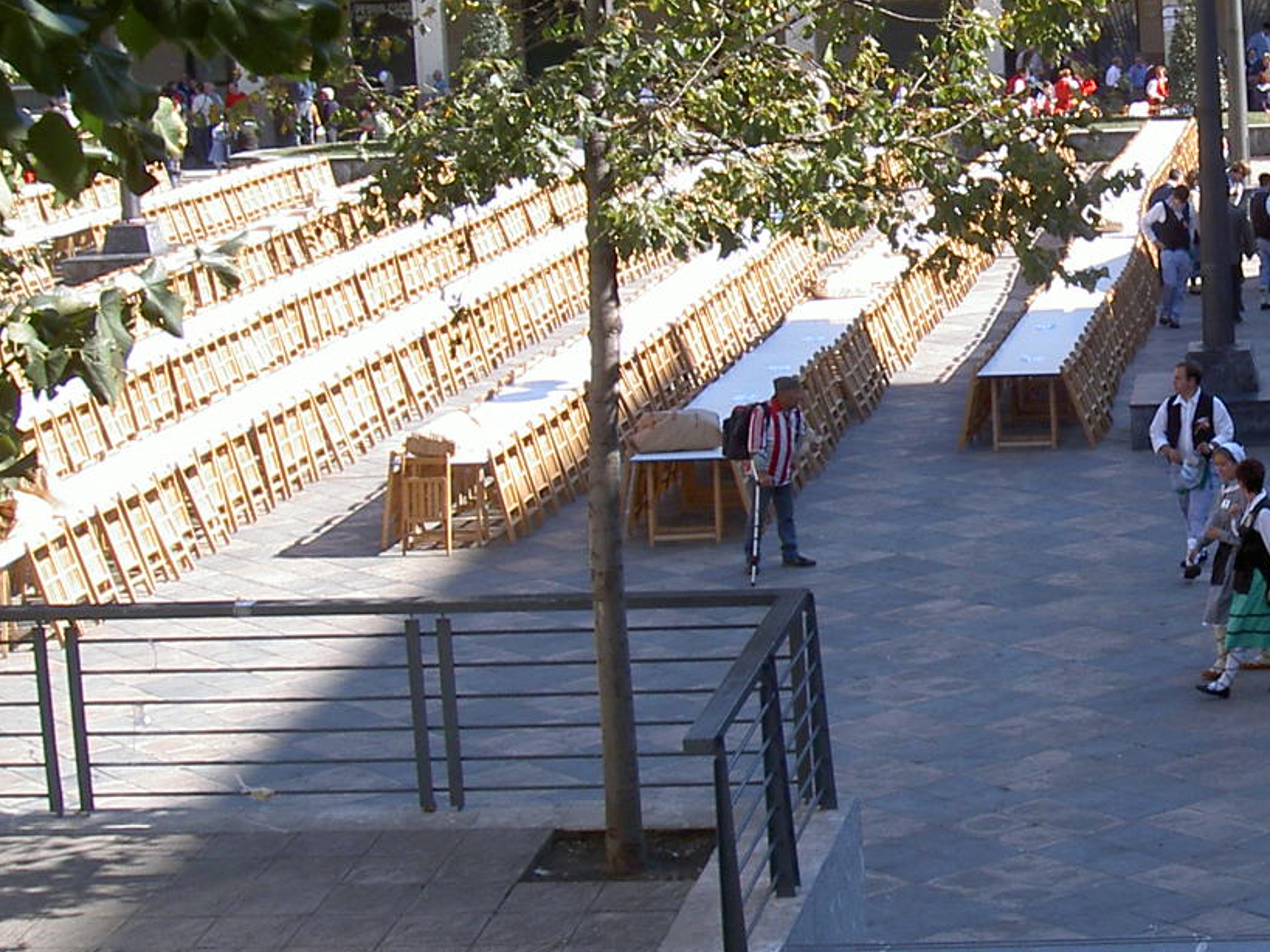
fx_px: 3155
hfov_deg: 22.2
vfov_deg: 17.1
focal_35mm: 86
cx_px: 1151
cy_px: 304
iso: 100
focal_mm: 9
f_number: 4.9
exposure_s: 1/167
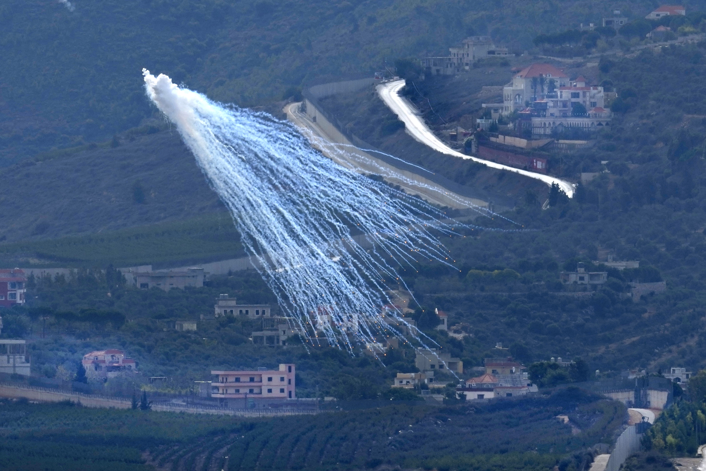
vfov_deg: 2.3
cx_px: 353
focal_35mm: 600
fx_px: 11766
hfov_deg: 3.4
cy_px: 236
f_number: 7.1
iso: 250
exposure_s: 1/2000
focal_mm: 600
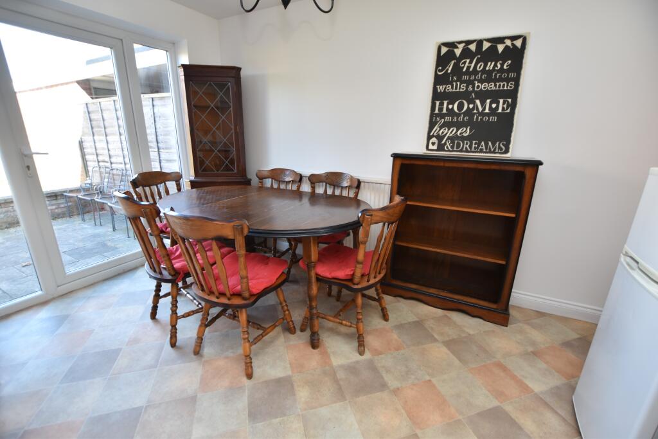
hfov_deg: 100.4
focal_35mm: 15
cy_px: 220
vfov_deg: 77.3
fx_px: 274
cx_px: 329
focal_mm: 10
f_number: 3.5
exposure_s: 1/25
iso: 100
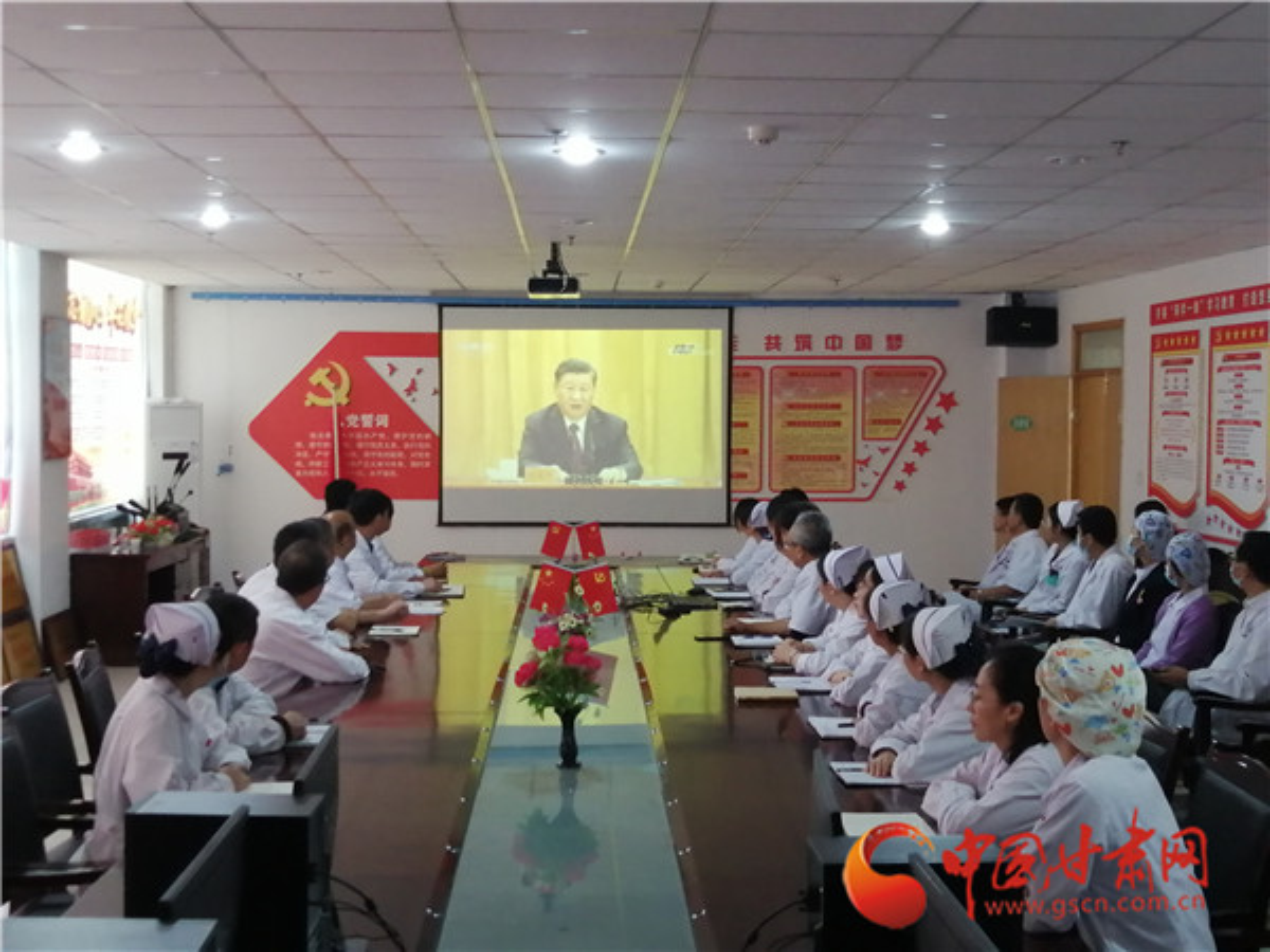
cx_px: 635
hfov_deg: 40.4
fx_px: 1724
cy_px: 476
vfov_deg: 30.9
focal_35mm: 47
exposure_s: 1/33.3
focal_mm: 3.88
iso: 320
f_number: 1.8
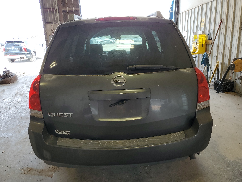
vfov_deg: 53.1
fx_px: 182
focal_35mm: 26
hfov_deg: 67.3
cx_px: 121
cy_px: 91
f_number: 1.5
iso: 50
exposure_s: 1/143
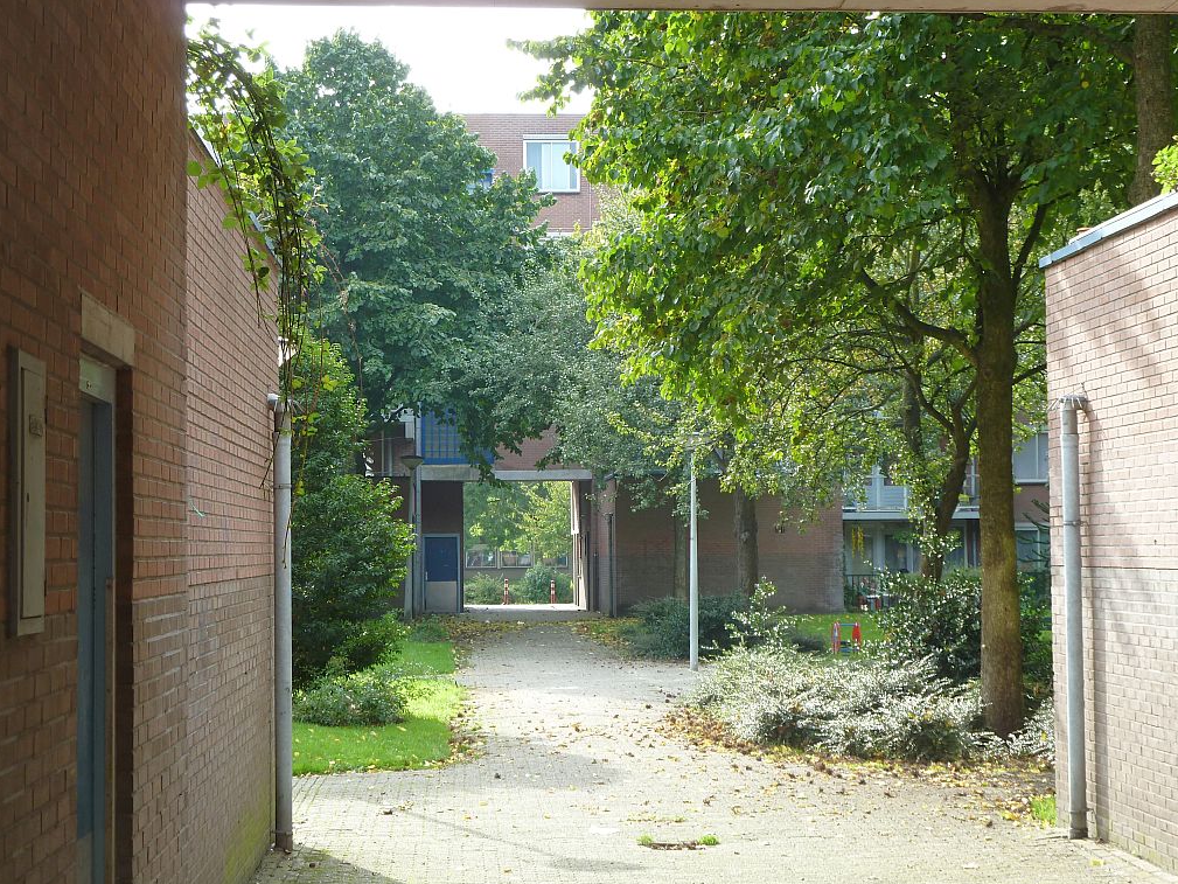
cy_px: 446
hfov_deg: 28.6
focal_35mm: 68
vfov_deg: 21.6
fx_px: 2314
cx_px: 591
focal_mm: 11
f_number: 4.1
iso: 80
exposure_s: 1/50
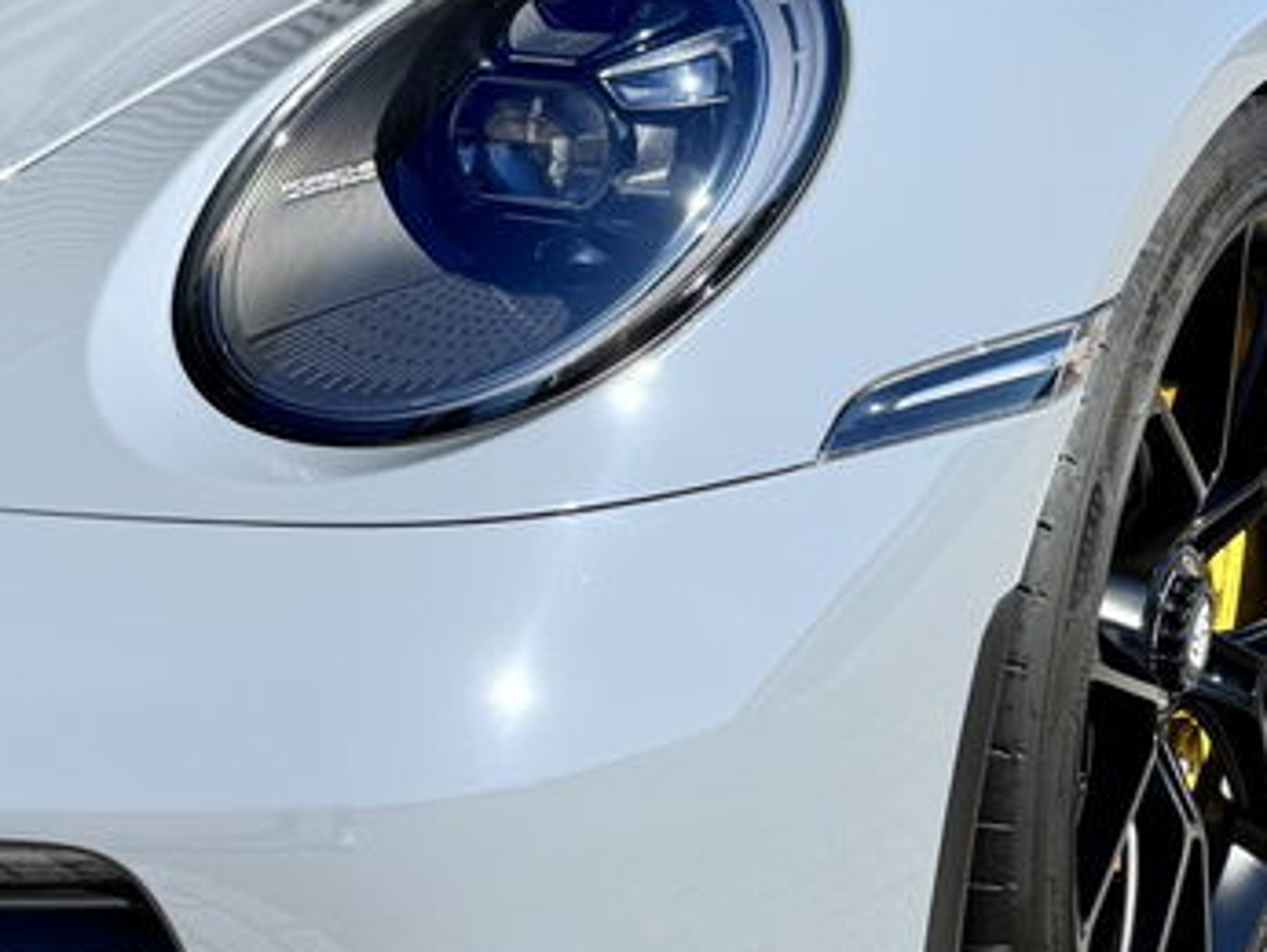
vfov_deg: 20.6
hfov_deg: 25.7
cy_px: 242
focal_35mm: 71
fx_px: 2601
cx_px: -62
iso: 80
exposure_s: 1/3597
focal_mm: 6.76
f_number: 1.78
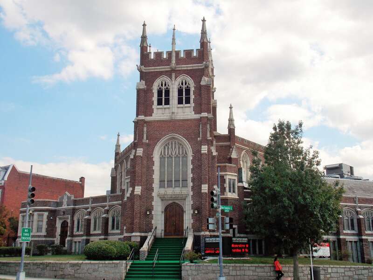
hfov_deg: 50.1
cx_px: 186
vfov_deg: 38.7
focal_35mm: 37
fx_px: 399
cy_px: 140
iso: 80
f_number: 3.5
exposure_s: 1/640
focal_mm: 6.6
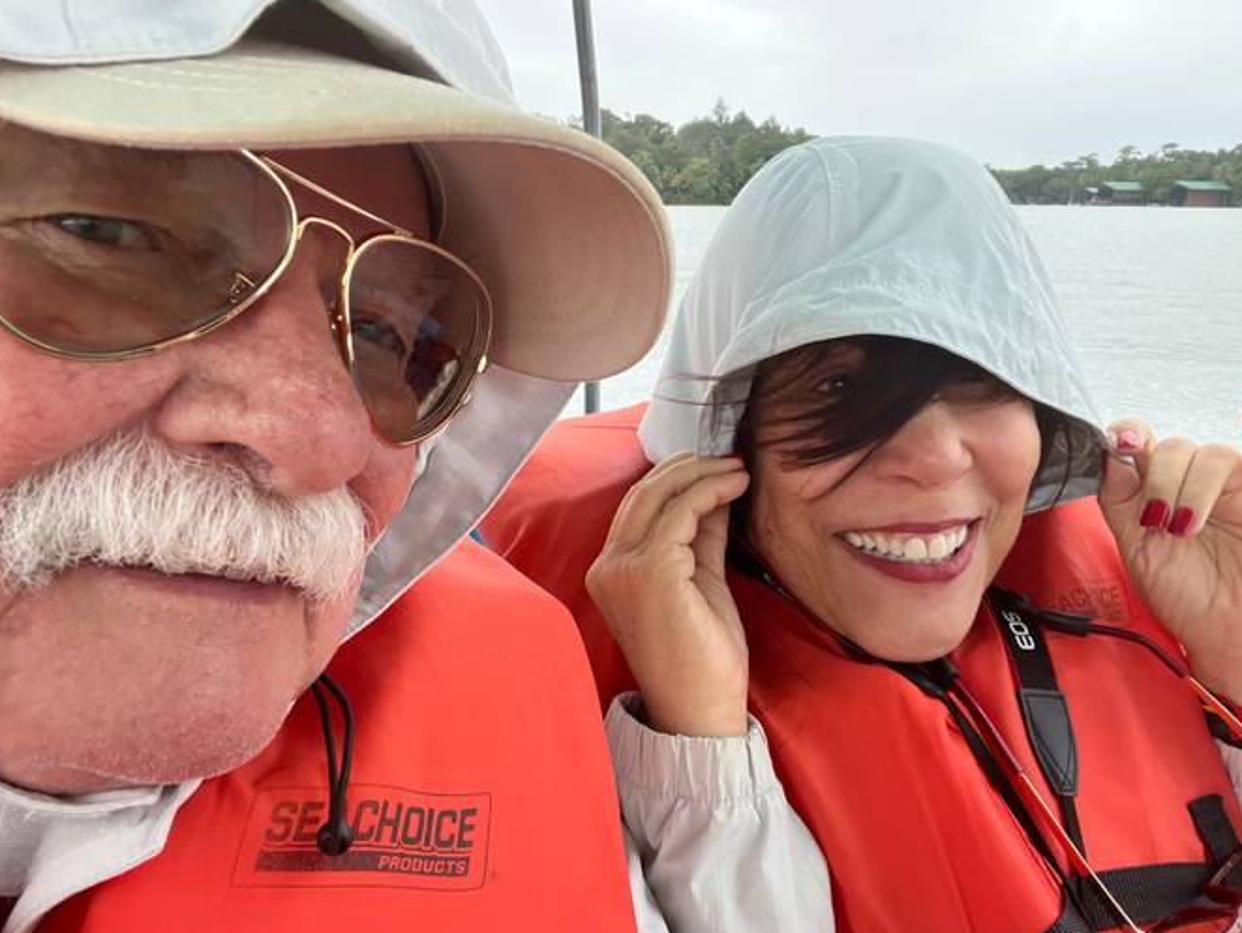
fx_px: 897
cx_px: 617
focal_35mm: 25
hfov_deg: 69.4
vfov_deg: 54.9
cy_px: 492
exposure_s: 1/121
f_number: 2.2
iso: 80
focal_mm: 2.71
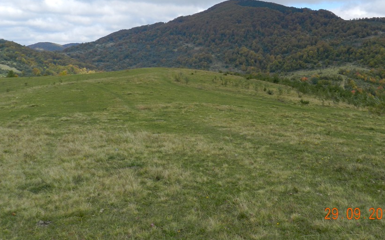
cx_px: 232
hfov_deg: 46.9
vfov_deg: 30.2
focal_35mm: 42
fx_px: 441
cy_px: 72
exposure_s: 1/1000
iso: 160
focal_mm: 5.6
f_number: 3.7
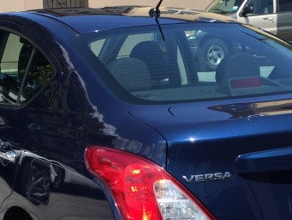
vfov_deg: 16.8
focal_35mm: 87
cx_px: 129
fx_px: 734
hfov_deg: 22.5
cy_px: 190
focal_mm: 4.15
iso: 32
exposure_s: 1/1522
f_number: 2.2
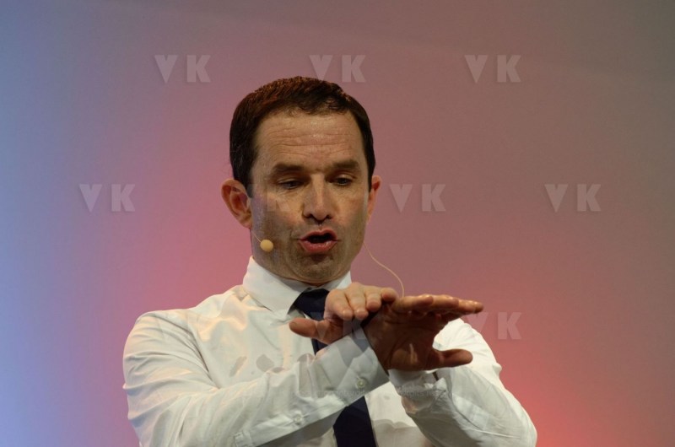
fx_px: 5614
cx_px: 338
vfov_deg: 4.6
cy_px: 224
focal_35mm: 300
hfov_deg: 6.9
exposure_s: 1/500
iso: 1000
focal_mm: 200
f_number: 4.5
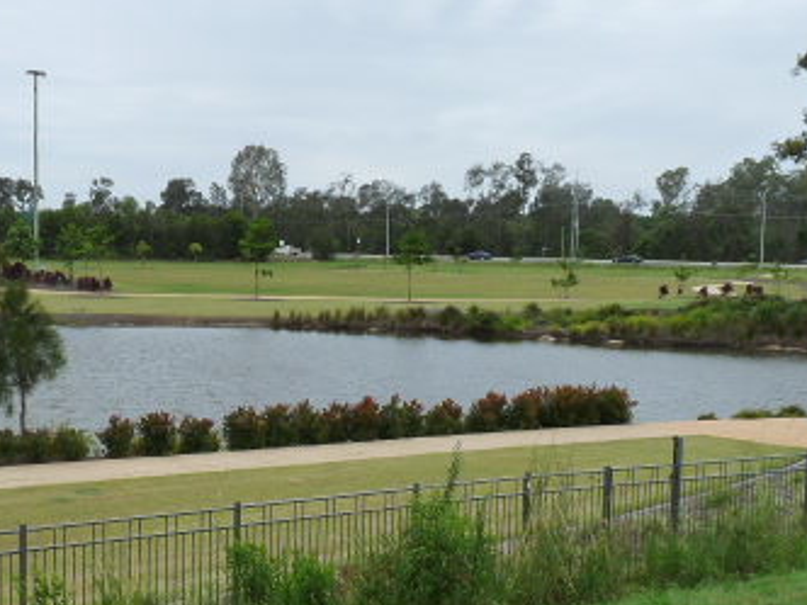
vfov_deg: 28.0
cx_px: 250
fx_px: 1212
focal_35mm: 52
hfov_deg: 36.3
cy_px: 360
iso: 160
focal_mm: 4.8
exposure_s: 1/400
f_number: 5.6
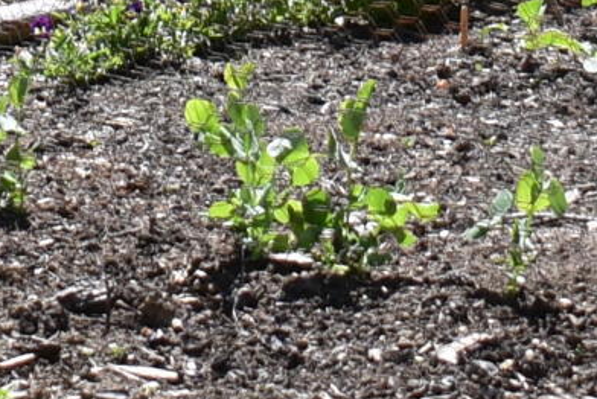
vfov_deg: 3.6
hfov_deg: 5.6
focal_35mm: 367
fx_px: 6090
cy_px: -963
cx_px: -186
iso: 100
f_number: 4.5
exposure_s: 1/400
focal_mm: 32
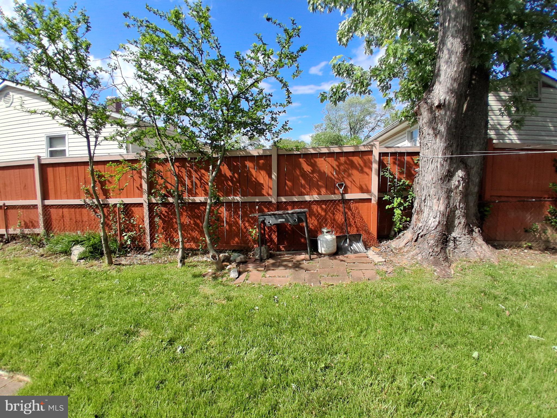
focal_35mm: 17
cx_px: 278
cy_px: 209
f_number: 2.2
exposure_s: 1/1119
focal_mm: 1.4
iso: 50
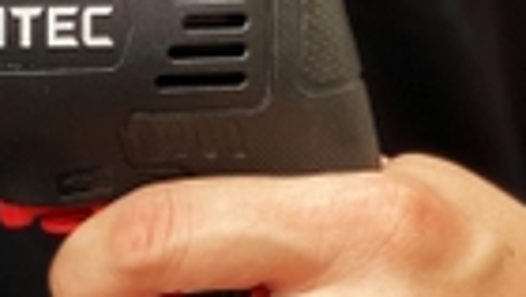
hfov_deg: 11.0
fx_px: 2708
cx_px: -41
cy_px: 147
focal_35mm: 194
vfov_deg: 6.3
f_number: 2
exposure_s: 1/122
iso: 80
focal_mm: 6
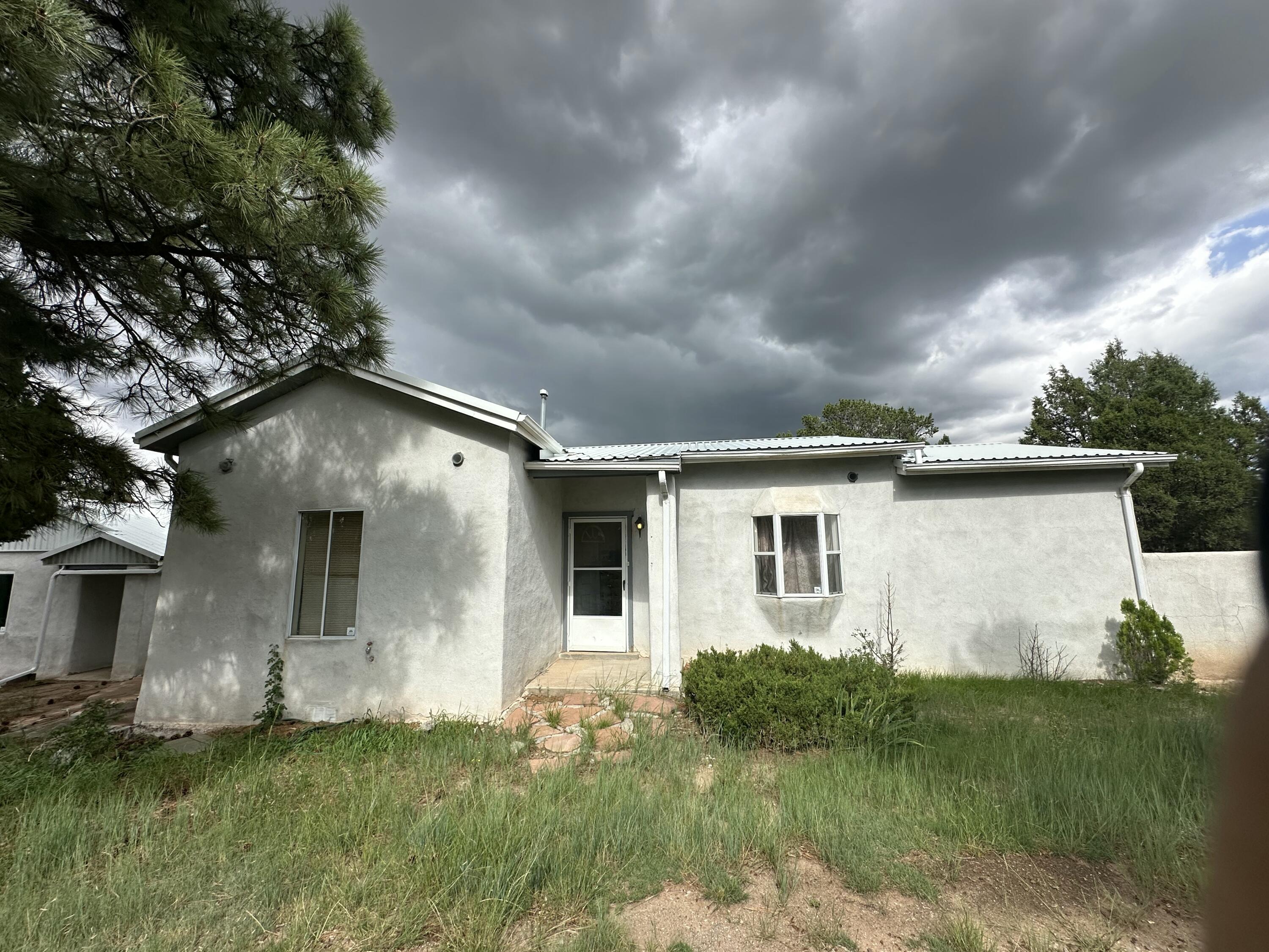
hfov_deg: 102.1
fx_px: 513
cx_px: 634
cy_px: 476
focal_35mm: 14
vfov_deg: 85.7
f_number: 2.2
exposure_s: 1/1689
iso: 50
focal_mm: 2.22
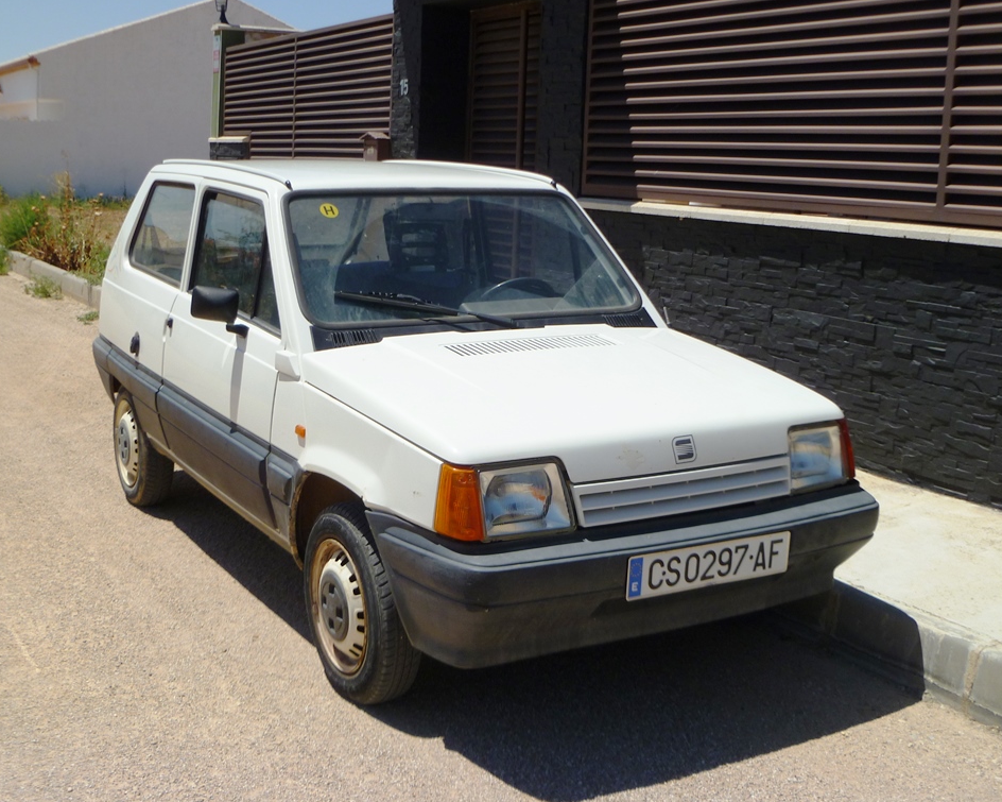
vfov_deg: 41.1
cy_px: 396
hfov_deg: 50.3
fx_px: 1067
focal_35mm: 36
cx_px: 502
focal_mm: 6.1
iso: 80
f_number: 11
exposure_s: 1/160
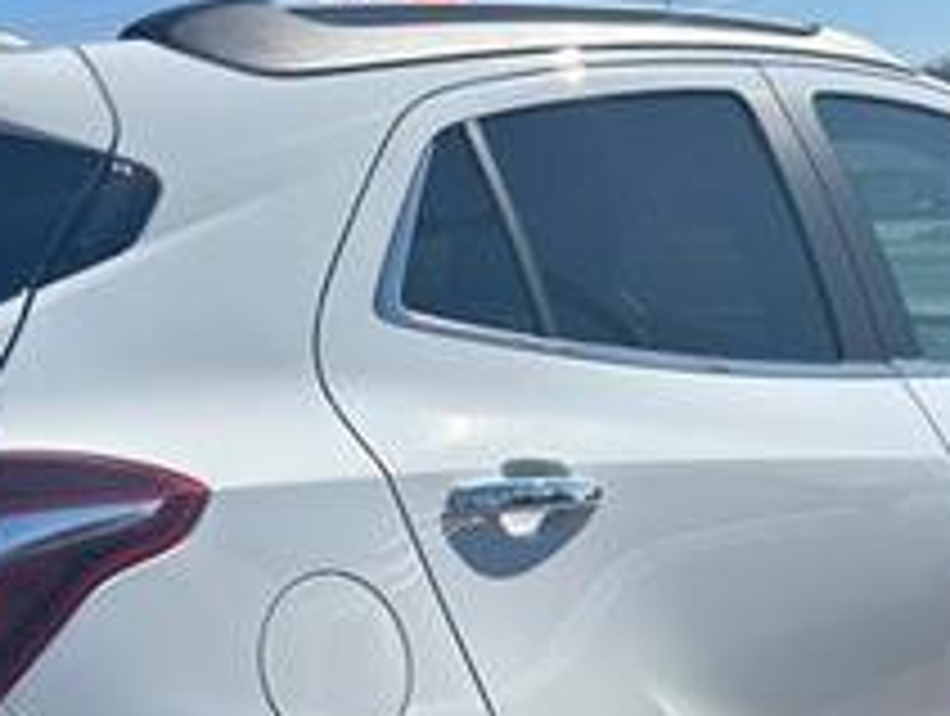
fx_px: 1704
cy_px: 608
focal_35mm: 62
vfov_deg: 23.3
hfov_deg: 31.0
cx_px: 351
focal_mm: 5.7
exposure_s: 1/5882
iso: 50
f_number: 1.5
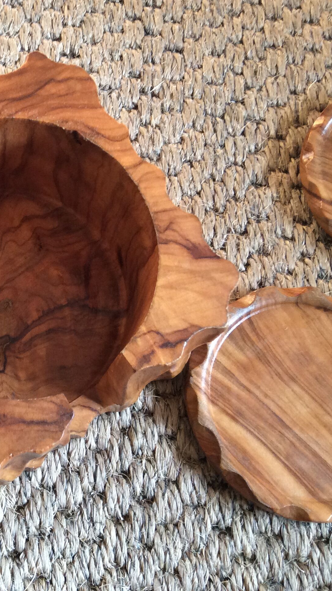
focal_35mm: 47
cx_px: 4
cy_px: 293
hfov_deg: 24.3
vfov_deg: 43.7
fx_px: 736
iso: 100
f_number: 2.4
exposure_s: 1/25
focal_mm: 3.3
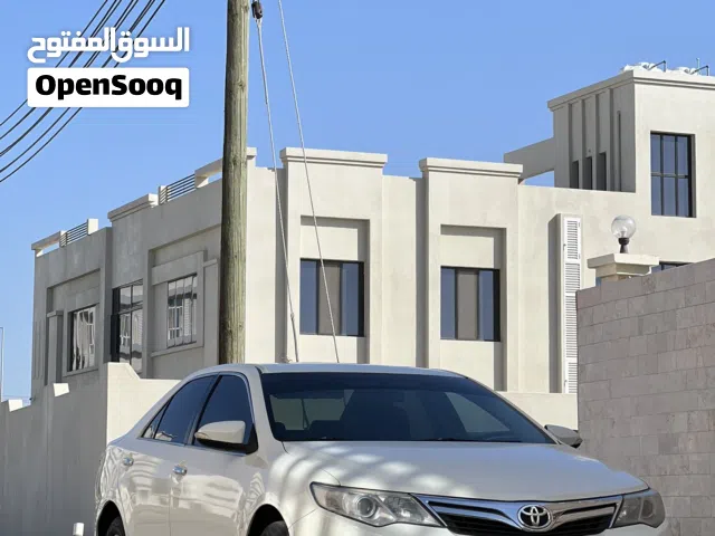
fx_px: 1590
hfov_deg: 25.3
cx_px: 358
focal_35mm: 77
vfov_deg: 19.1
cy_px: 268
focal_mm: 9
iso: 32
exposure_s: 1/821
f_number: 2.8
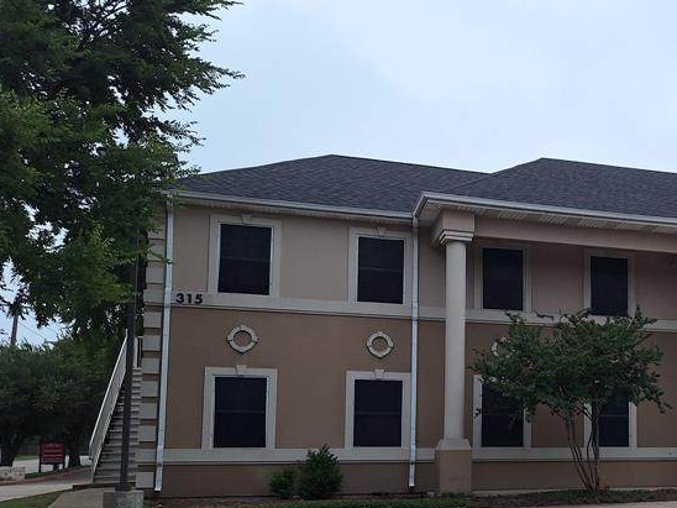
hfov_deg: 40.3
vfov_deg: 33.0
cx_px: 618
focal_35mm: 43
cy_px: 376
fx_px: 841
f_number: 1.8
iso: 40
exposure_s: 1/171
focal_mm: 5.54
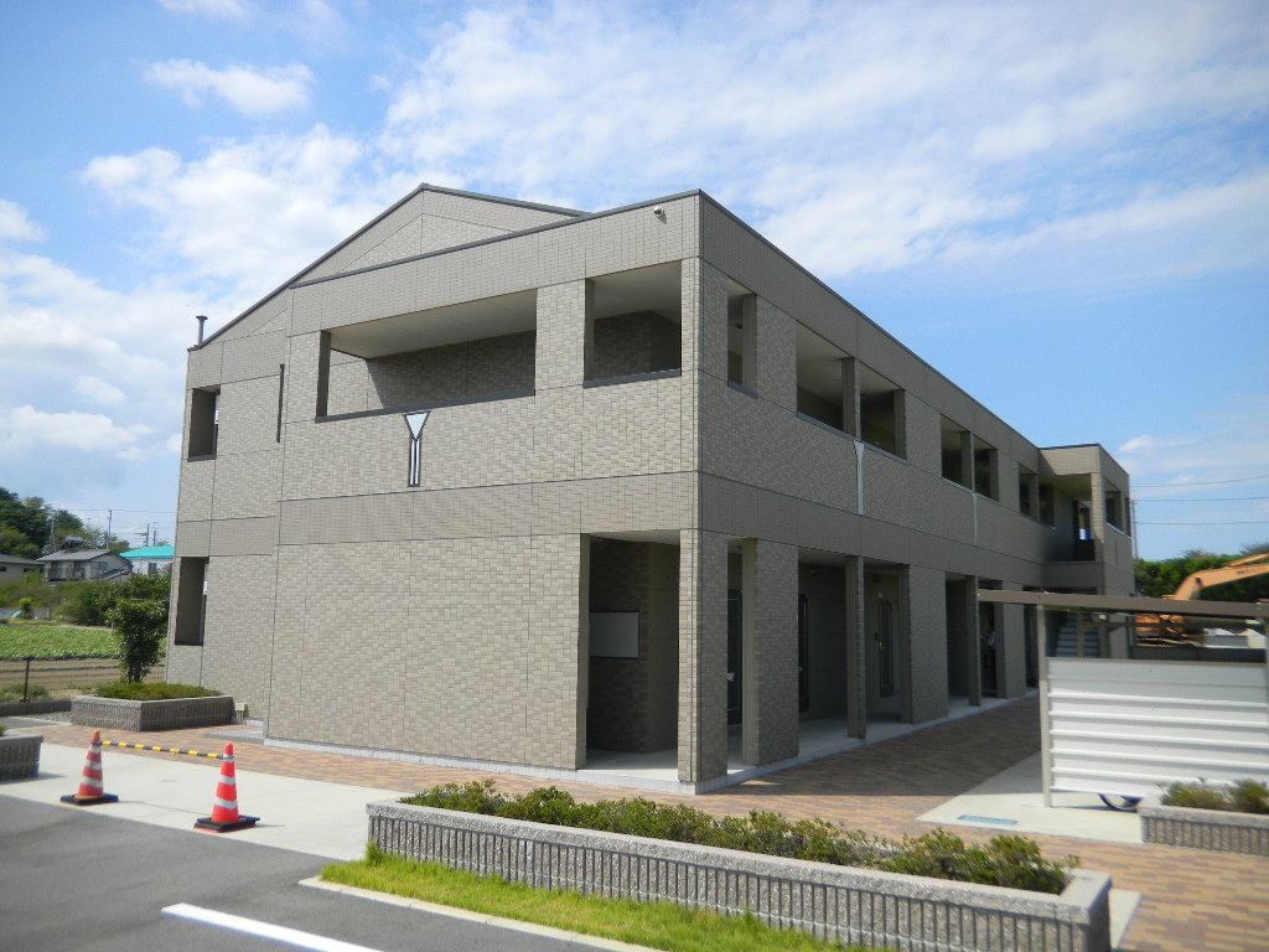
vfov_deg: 49.7
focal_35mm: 28
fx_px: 1026
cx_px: 634
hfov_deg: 63.4
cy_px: 476
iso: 80
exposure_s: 1/204
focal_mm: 5
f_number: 7.8
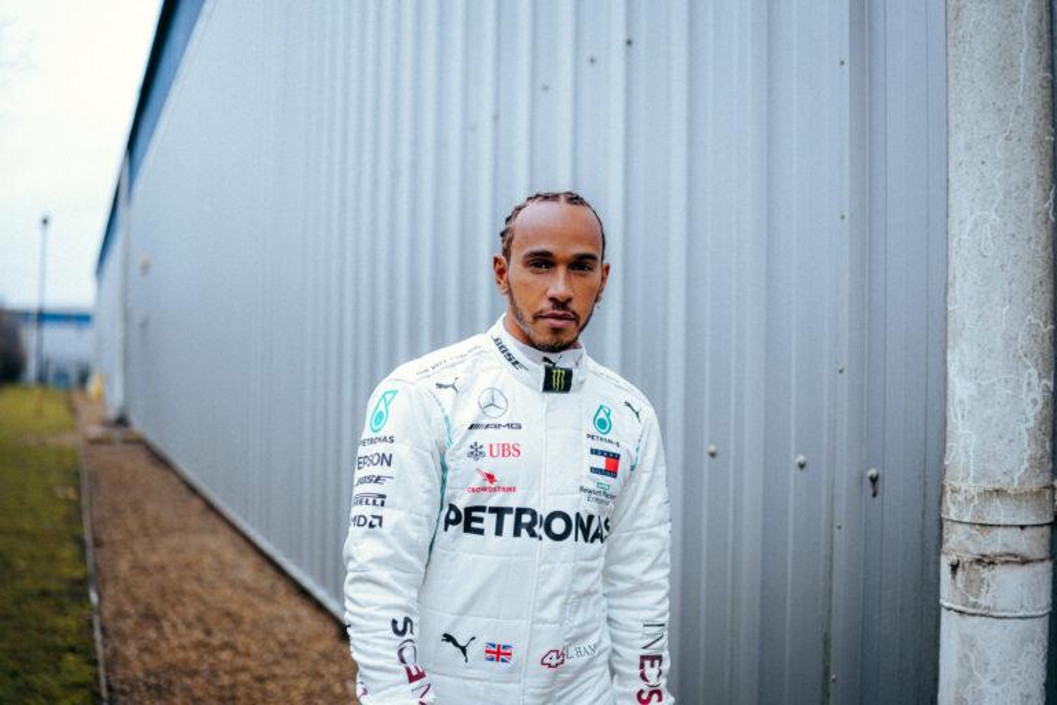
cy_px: 352
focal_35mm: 35
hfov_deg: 54.4
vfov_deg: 37.9
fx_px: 1028
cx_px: 528
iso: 200
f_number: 1.4
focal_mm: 35
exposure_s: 1/400
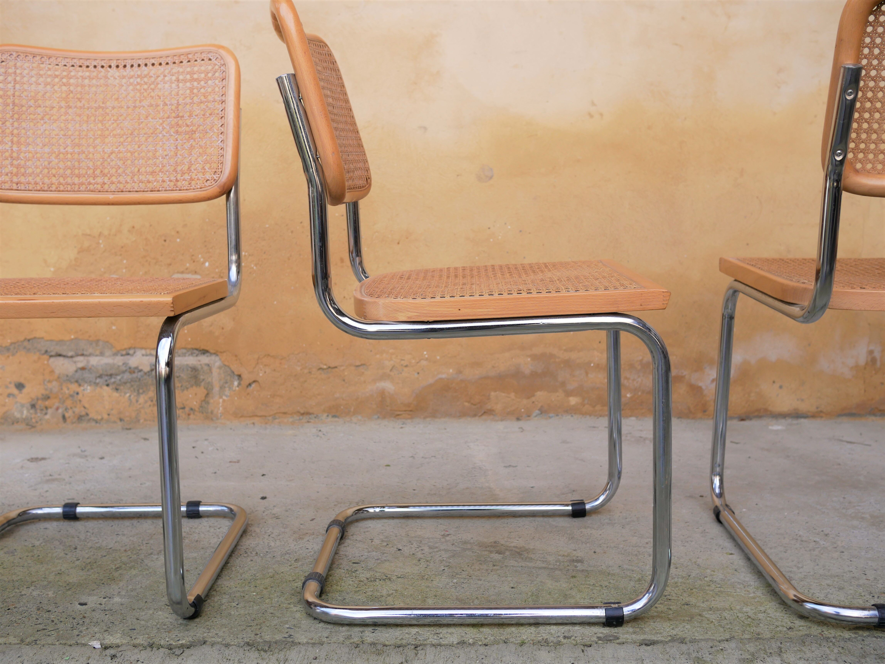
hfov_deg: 46.8
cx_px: 442
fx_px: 1023
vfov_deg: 36.0
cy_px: 332
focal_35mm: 40
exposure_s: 1/320
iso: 200
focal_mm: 20
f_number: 3.2
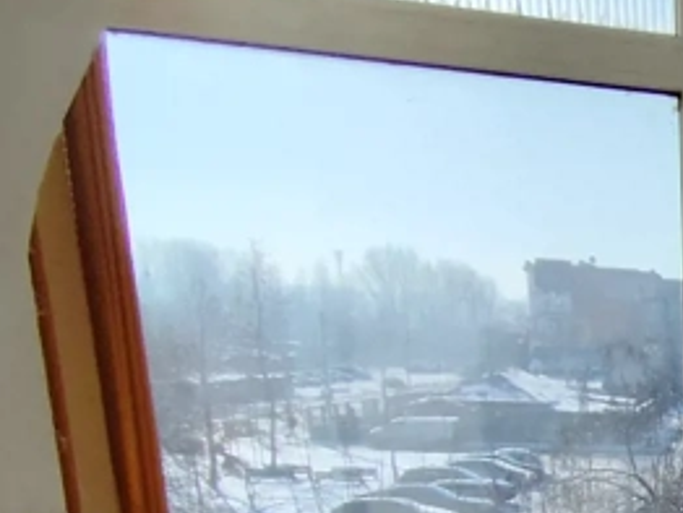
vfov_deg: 22.3
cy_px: 605
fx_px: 1205
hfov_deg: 21.5
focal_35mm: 61
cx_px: 1210
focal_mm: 1.65
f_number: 2.2
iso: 50
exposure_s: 1/3769
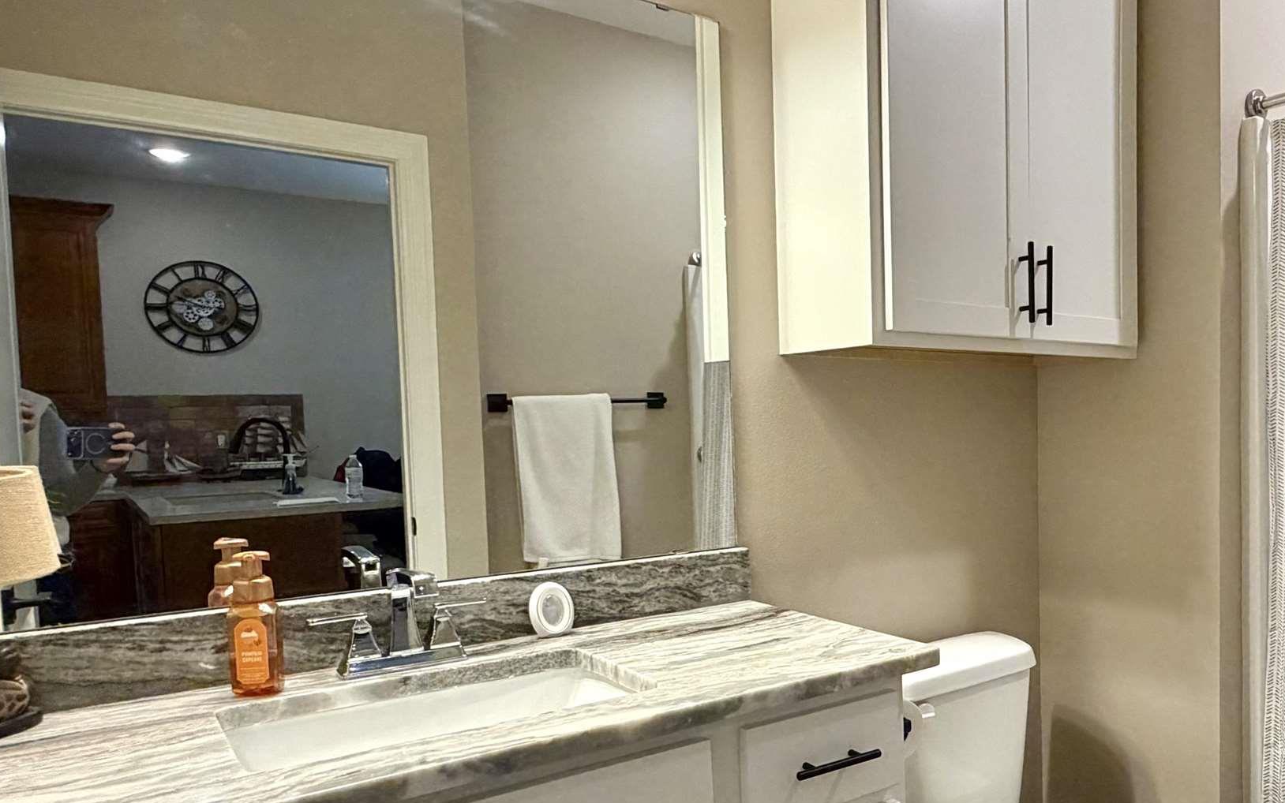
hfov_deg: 62.9
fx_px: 981
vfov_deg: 44.3
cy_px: 479
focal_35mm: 28
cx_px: 953
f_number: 2.2
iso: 320
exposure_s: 1/120
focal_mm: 2.22
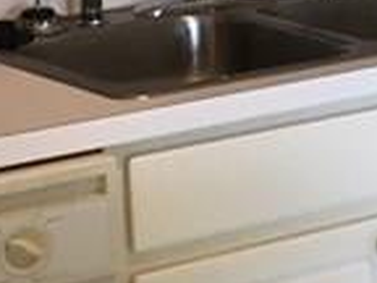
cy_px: -18
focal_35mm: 206
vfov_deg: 7.2
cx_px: 1032
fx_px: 2244
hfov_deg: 8.4
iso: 50
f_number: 2.2
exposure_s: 1/30
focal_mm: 4.15
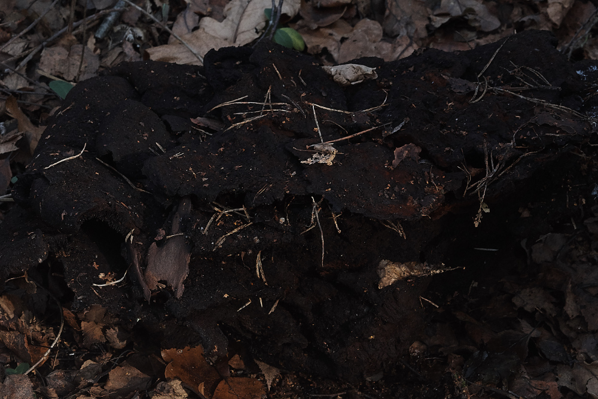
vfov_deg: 4.6
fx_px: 4984
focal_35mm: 300
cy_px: 200
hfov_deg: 6.9
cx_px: 299
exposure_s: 1/60
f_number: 18
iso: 2000
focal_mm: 200
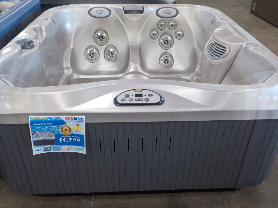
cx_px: 139
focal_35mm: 30
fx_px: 241
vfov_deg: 46.8
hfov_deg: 60.0
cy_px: 104
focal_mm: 4.1
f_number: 3.3
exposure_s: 1/30
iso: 160
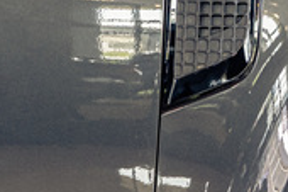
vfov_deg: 3.0
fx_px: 3604
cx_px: 589
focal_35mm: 451
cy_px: 387
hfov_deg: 4.5
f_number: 4.5
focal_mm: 75
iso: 640
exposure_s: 1/200
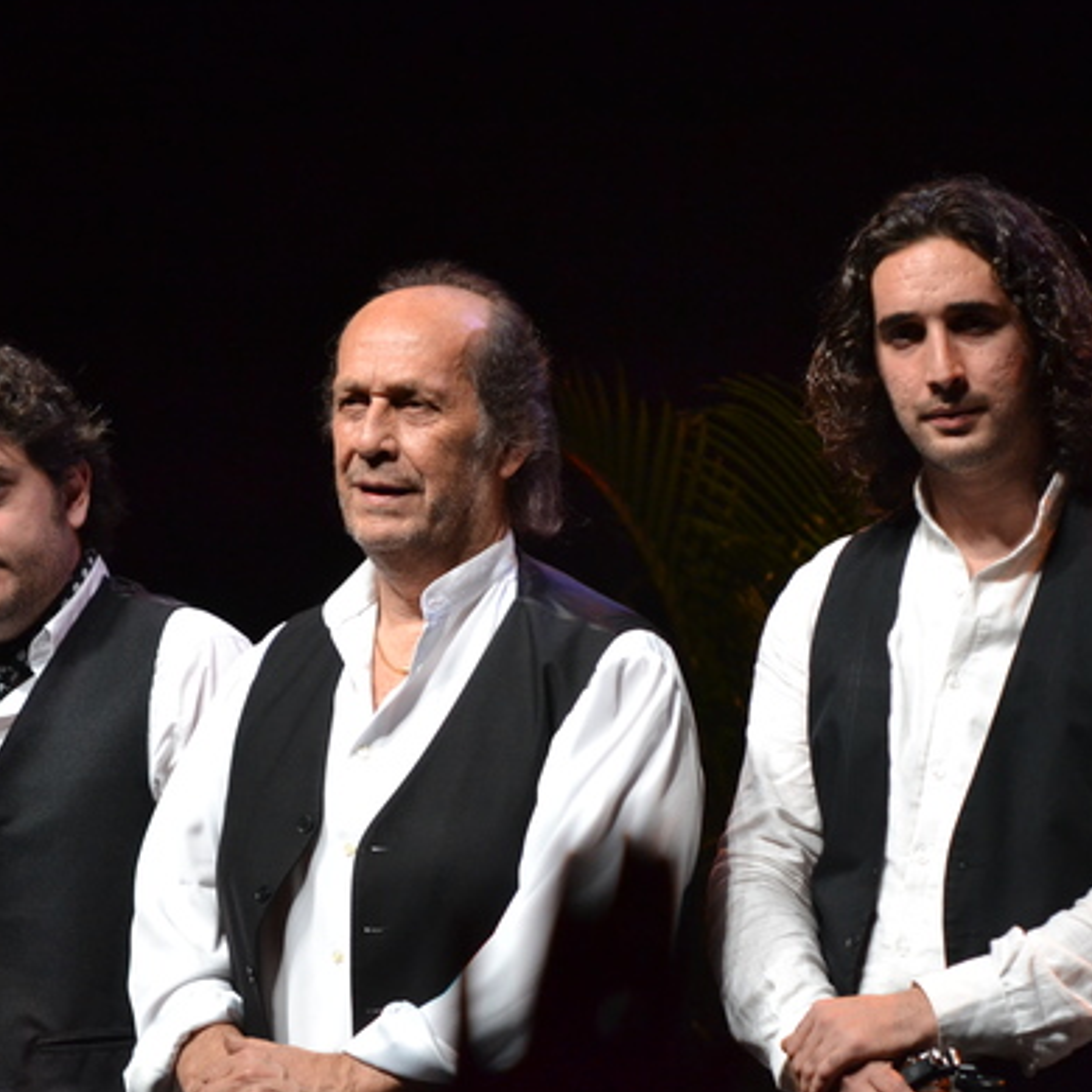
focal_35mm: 418
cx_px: 658
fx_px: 14919
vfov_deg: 4.2
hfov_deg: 4.2
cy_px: 587
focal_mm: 200
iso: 1600
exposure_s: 1/100
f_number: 5.6
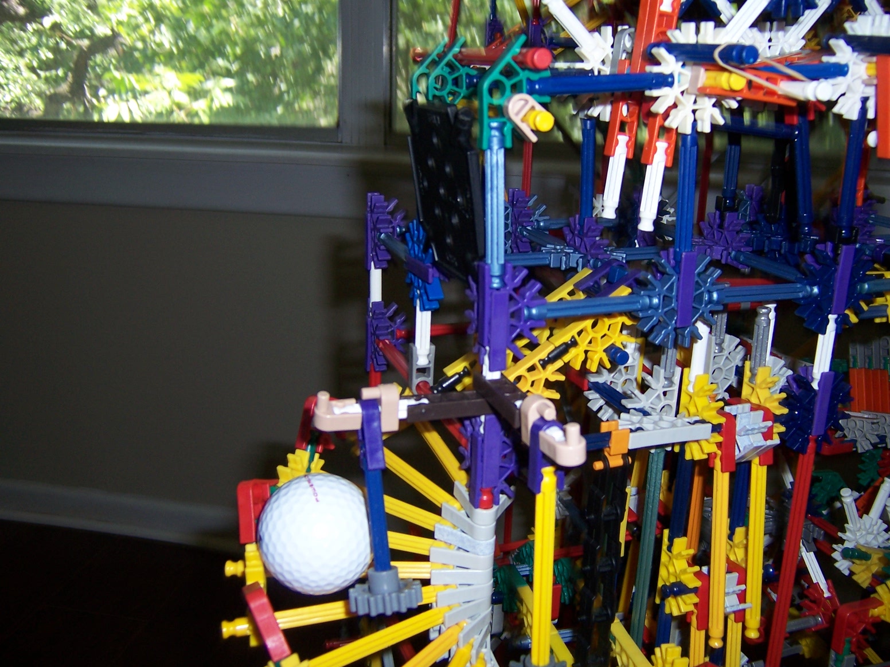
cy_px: 334
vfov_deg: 42.9
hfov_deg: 55.4
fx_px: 848
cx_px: 445
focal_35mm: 33
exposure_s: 1/60
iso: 80
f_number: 2.8
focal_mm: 5.5
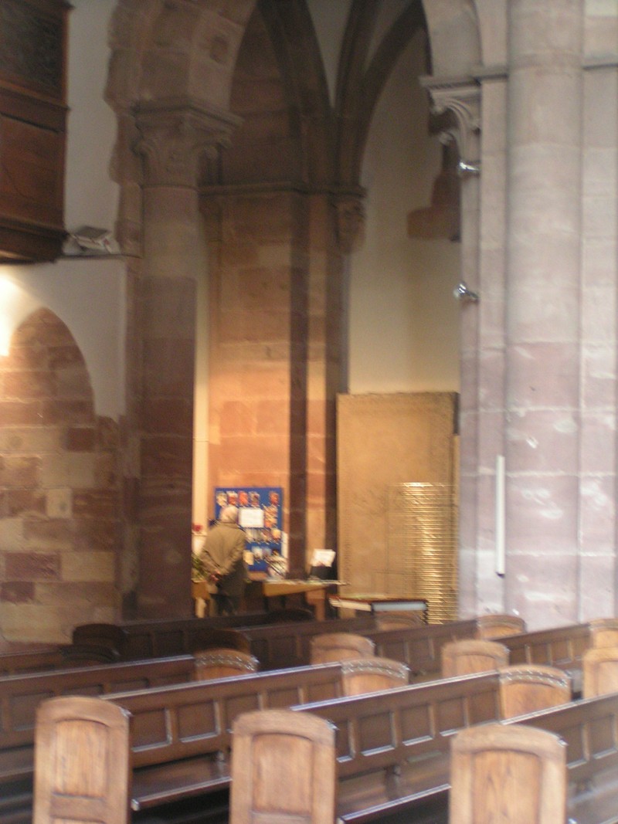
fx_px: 1881
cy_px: 412
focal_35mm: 79
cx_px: 309
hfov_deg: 18.7
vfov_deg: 24.7
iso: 200
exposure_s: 1/8
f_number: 3.2
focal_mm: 12.1
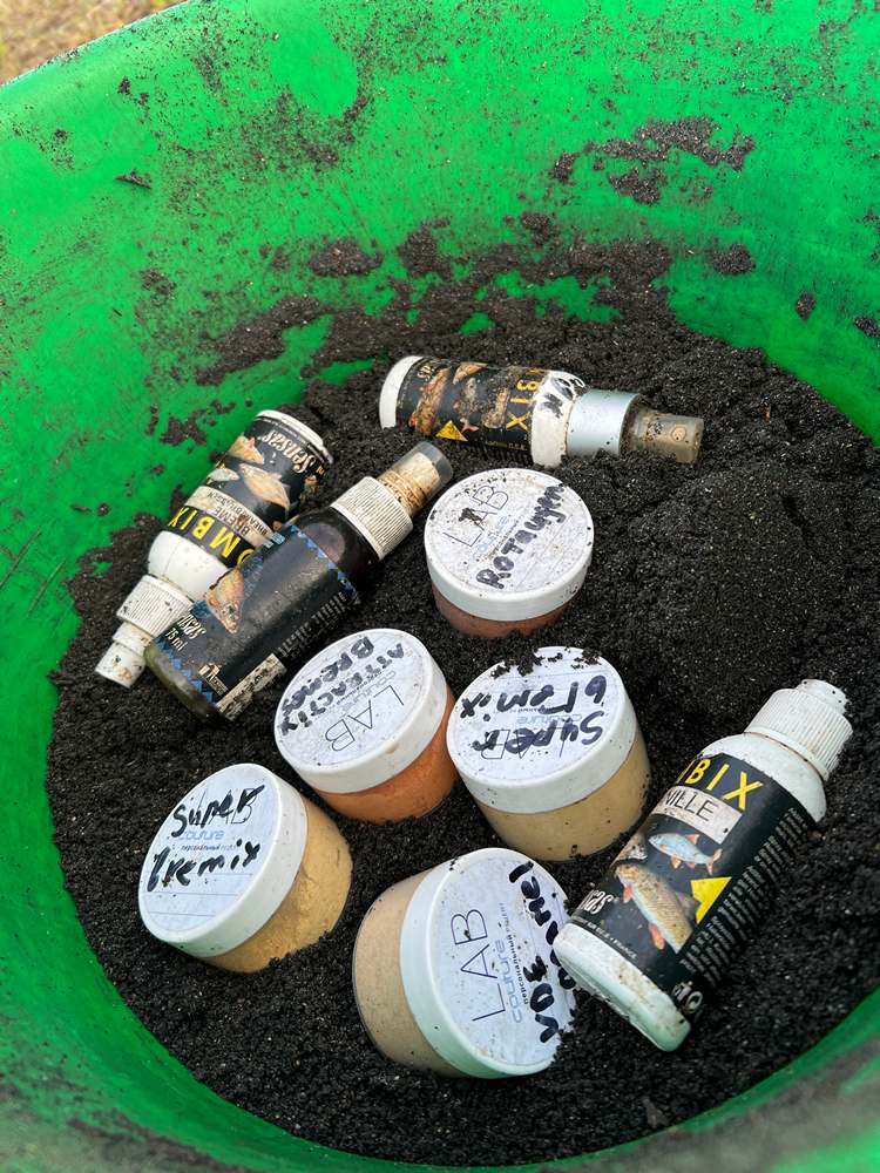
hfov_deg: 53.1
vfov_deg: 67.3
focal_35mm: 26
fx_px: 881
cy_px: 586
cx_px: 440
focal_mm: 5.7
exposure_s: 1/452
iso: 50
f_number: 1.5
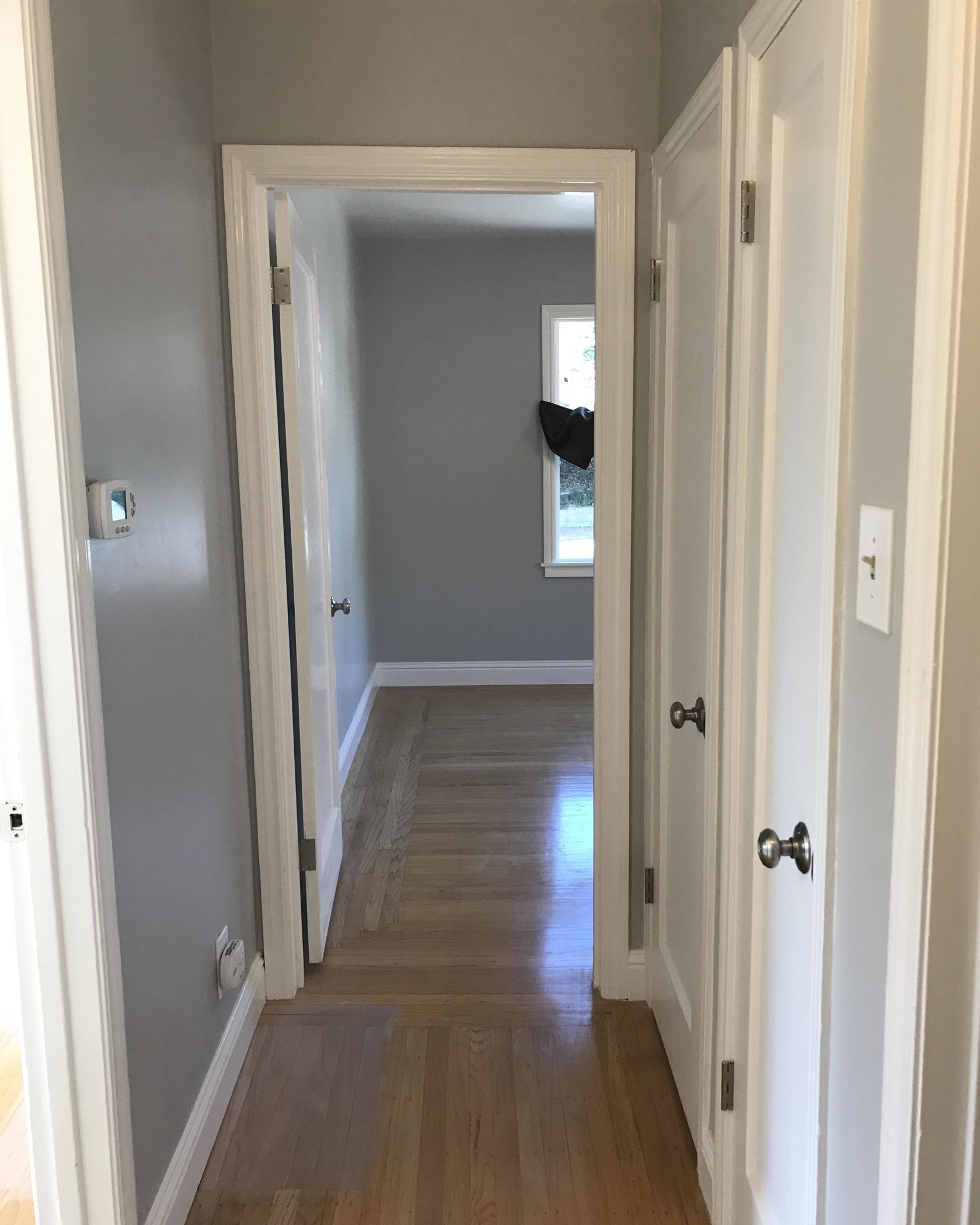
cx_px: 493
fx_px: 1088
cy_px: 629
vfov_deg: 58.8
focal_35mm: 30
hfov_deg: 48.5
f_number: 1.8
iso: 20
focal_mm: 3.99
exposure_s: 1/30
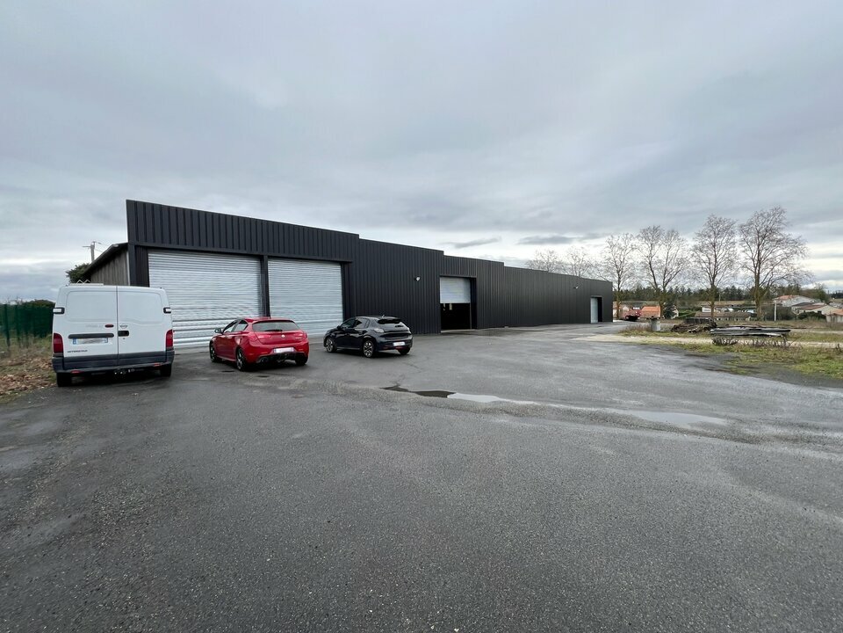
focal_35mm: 13
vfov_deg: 89.9
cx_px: 422
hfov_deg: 106.2
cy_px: 316
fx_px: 317
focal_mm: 1.57
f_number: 1.8
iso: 32
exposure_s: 1/302
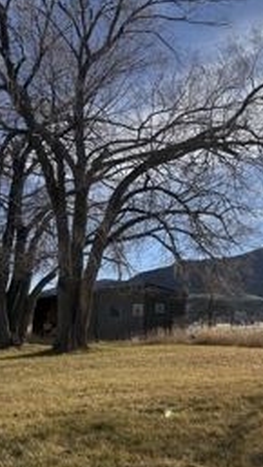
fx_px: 546
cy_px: 262
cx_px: 348
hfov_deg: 23.7
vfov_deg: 46.3
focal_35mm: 44
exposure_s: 1/8850
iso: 50
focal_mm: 5.96
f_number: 1.6
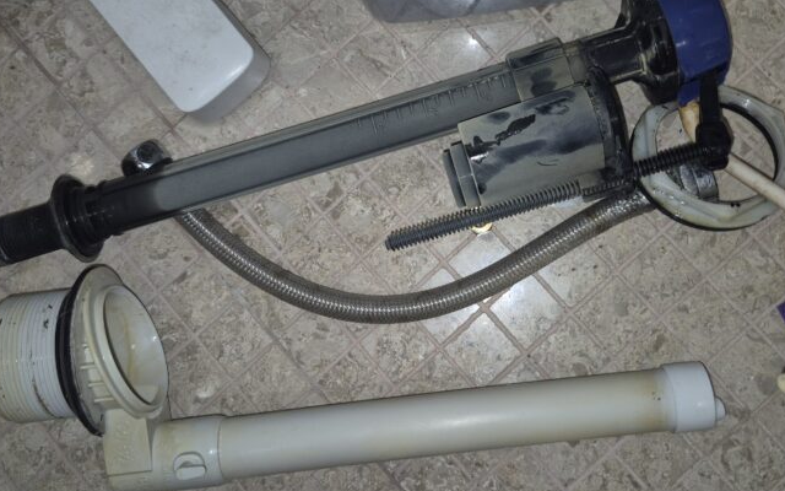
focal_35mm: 39
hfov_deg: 50.4
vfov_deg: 32.7
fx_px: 834
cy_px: 195
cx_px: 418
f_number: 1.8
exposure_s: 1/60
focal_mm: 5.4
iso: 32
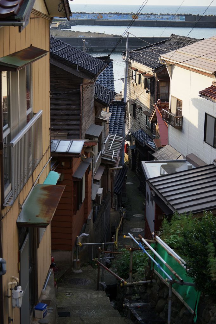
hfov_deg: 19.4
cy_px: 162
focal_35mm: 70
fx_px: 630
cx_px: 108
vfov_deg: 28.9
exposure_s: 1/125
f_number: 6.3
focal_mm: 70
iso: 100
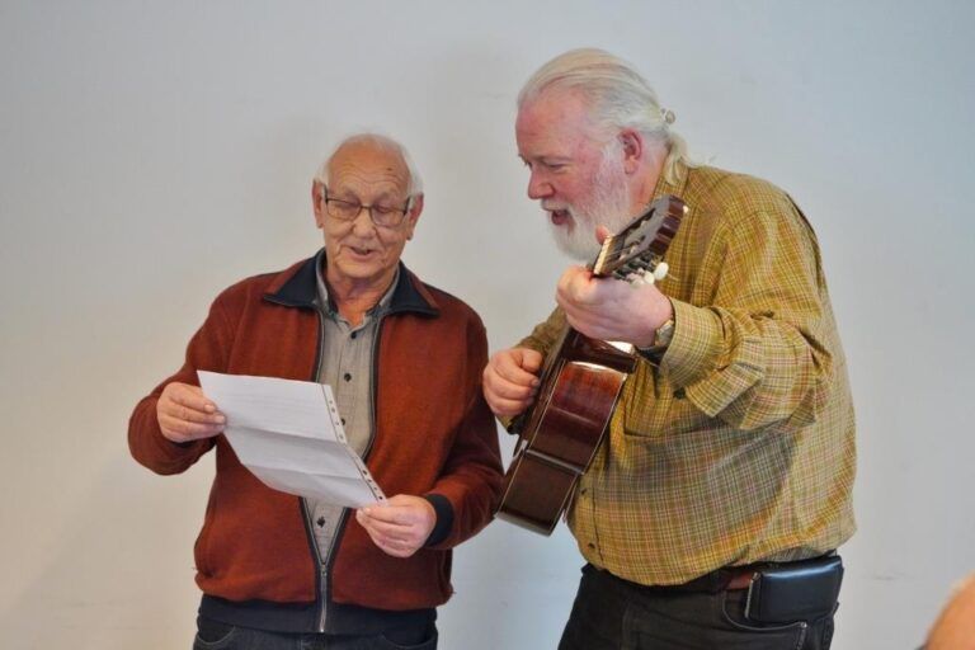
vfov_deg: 23.8
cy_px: 325
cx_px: 488
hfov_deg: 35.1
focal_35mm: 57
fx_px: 1544
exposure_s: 1/160
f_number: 5
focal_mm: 57
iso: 8000
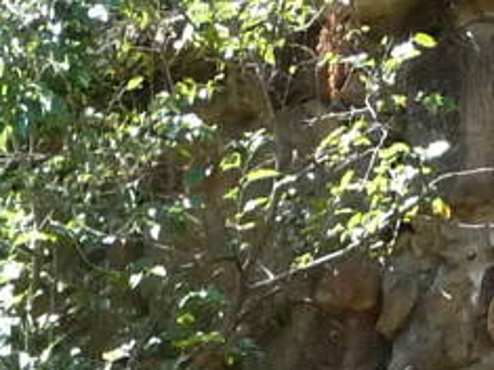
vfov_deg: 6.6
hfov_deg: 9.7
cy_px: 1137
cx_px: 275
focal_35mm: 204
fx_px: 2910
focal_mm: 5
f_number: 3.4
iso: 320
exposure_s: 1/500
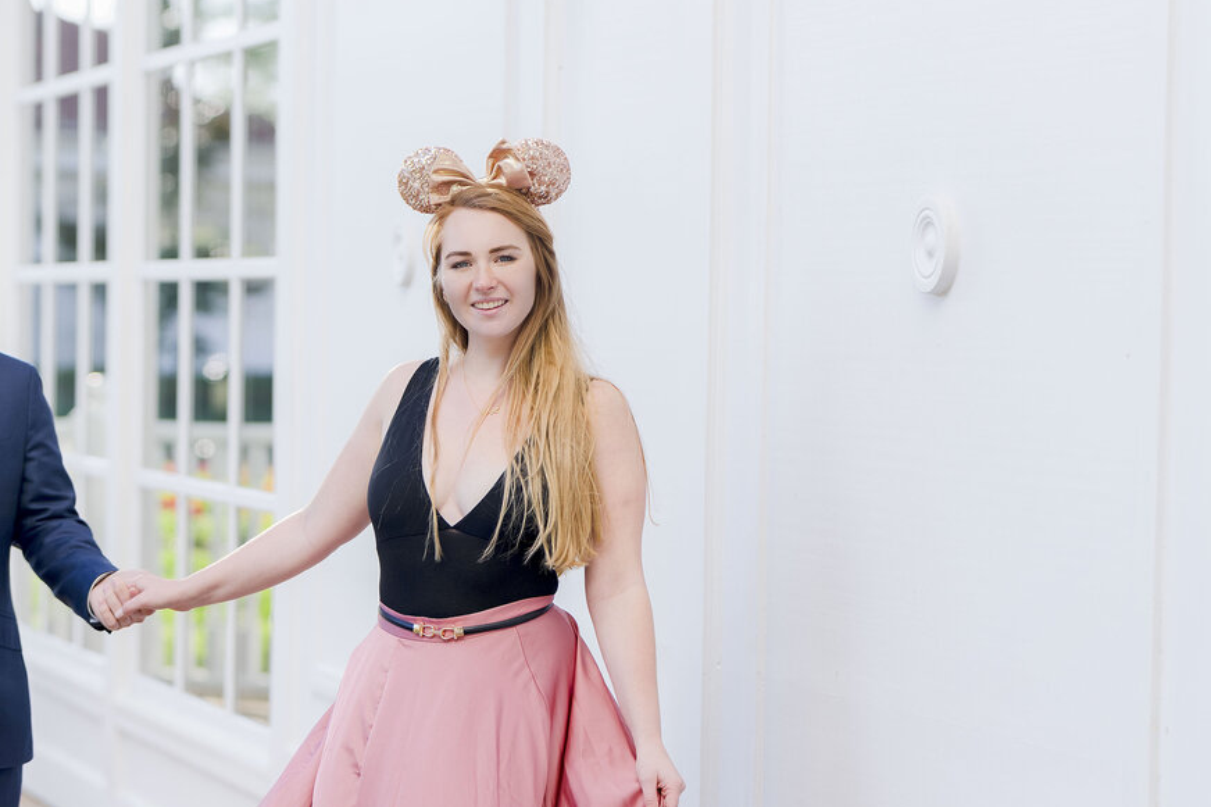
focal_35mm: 117
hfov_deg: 17.4
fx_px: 3935
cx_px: 389
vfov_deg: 11.7
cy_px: 449
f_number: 2.5
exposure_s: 1/1600
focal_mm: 85
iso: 500
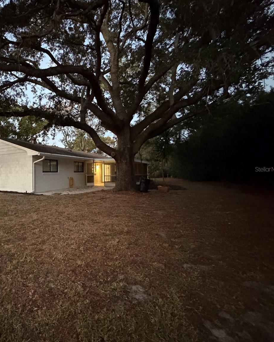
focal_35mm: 19
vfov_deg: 83.3
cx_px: 45
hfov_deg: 63.1
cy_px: 169
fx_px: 193
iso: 1600
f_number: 2.2
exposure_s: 1/34
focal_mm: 2.22
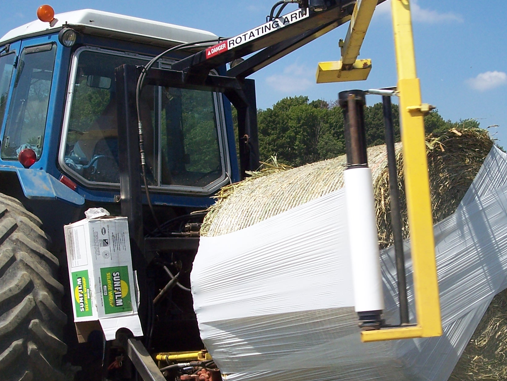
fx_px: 981
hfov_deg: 28.9
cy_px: 225
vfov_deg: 21.9
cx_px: 307
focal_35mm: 67
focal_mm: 8
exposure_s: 1/500
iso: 100
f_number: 5.6
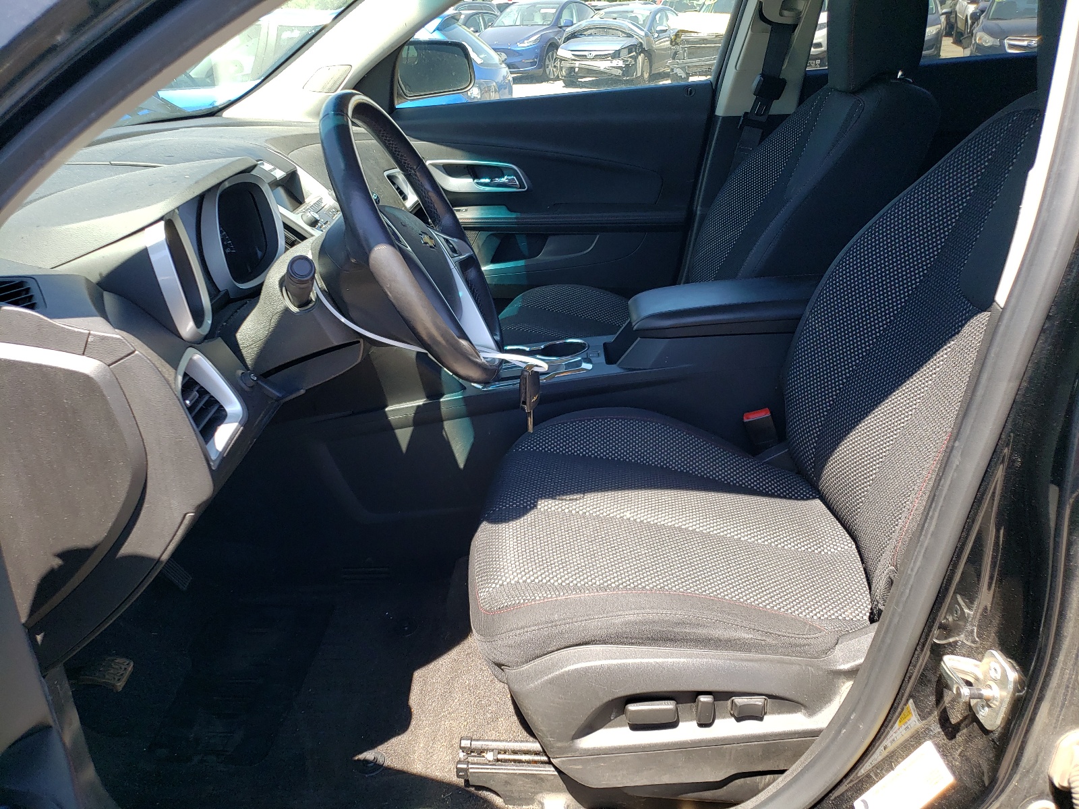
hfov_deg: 67.3
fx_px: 810
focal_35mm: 26
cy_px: 404
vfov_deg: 53.1
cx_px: 540
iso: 50
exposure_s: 1/417
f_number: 1.5
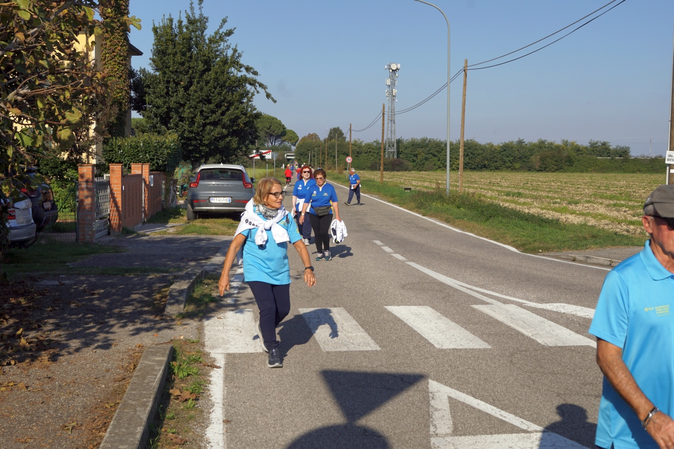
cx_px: 337
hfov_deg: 37.9
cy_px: 224
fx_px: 983
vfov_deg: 25.7
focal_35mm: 52
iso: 100
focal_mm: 35
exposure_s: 1/250
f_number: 11
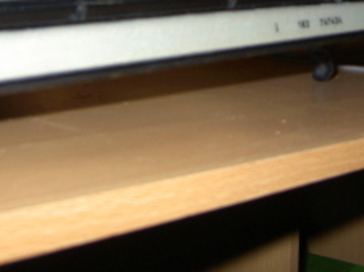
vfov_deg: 20.1
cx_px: 248
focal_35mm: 71
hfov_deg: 27.2
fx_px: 746
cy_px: 2
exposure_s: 1/60
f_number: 2.8
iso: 100
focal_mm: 5.6
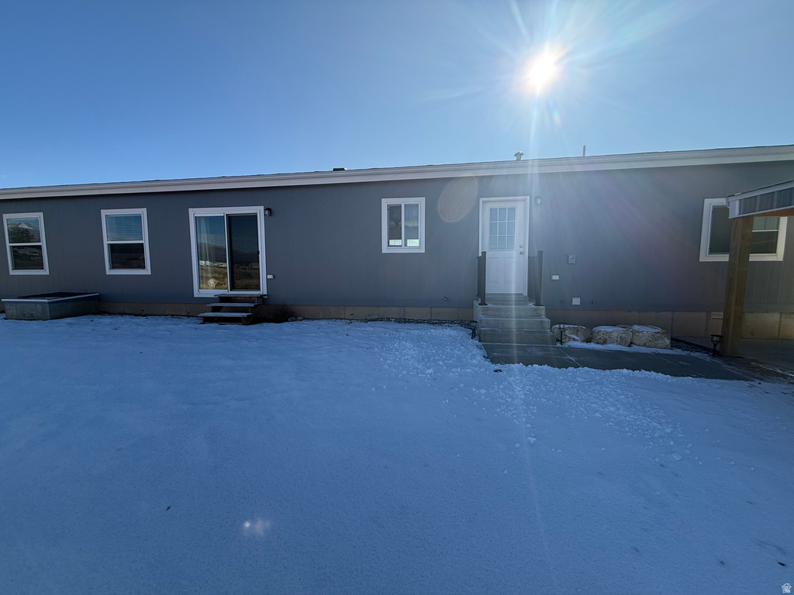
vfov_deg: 85.7
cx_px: 397
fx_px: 321
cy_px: 298
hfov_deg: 102.1
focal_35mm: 14
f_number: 2.2
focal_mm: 2.22
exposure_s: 1/2320
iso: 64
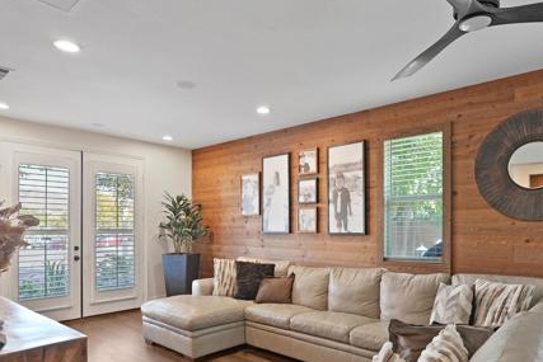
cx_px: 304
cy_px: 222
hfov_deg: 73.4
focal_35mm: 24
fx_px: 362
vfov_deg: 52.7
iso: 640
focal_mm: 16
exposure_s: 1/15
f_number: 4
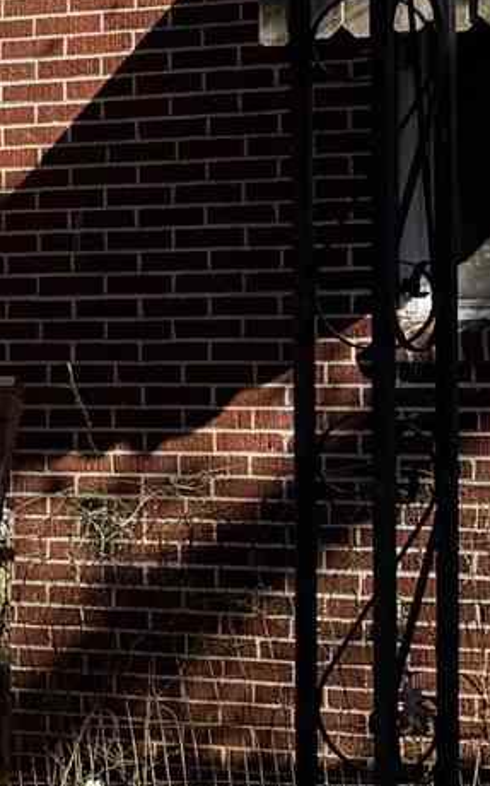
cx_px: -1641
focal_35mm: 170
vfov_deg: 12.3
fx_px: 3637
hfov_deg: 6.1
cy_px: 333
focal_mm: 6.76
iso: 80
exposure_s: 1/2710
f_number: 1.78
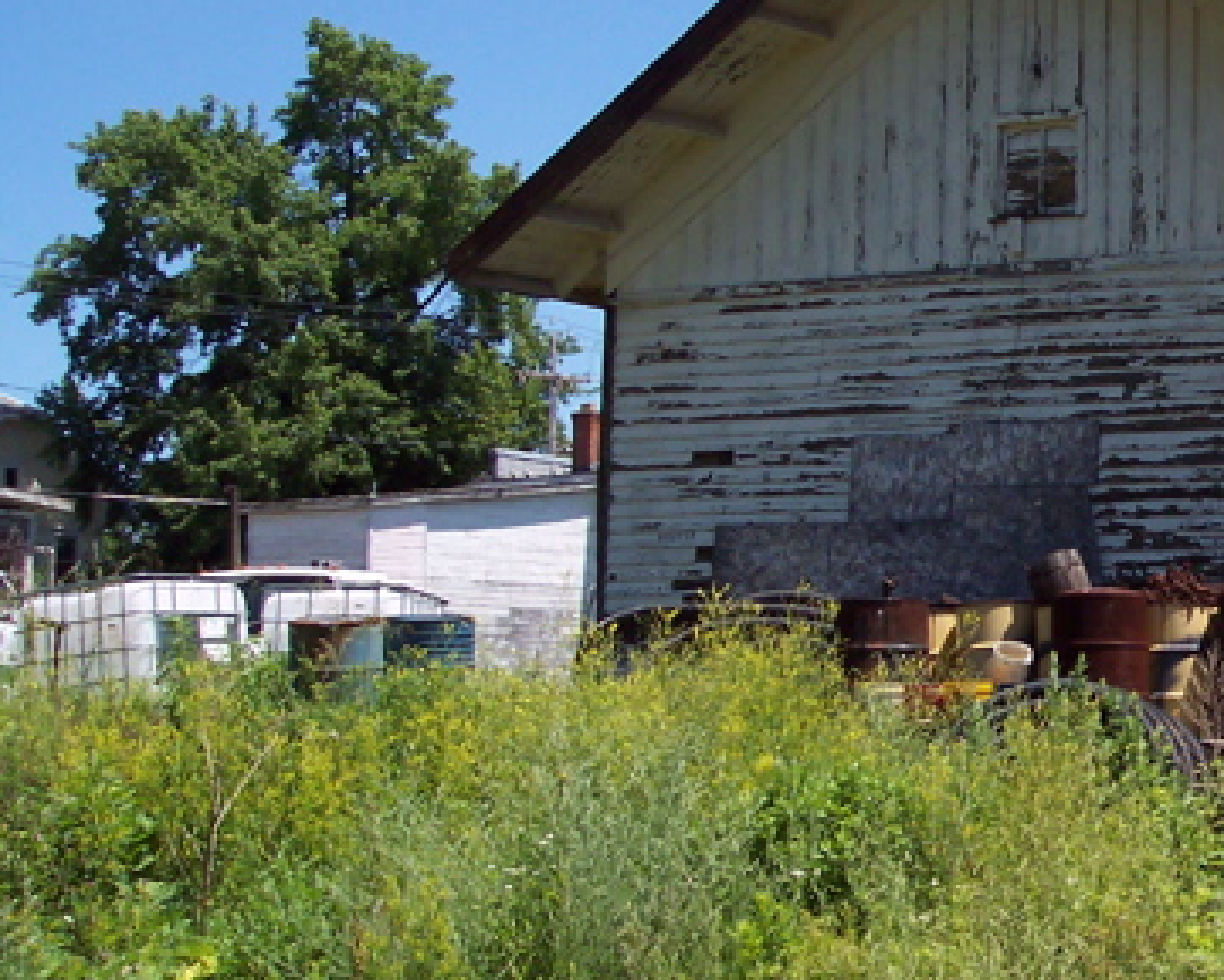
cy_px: 375
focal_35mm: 82
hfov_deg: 22.0
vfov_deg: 18.7
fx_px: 2971
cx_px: 1348
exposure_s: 1/700
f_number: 4.8
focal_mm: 8
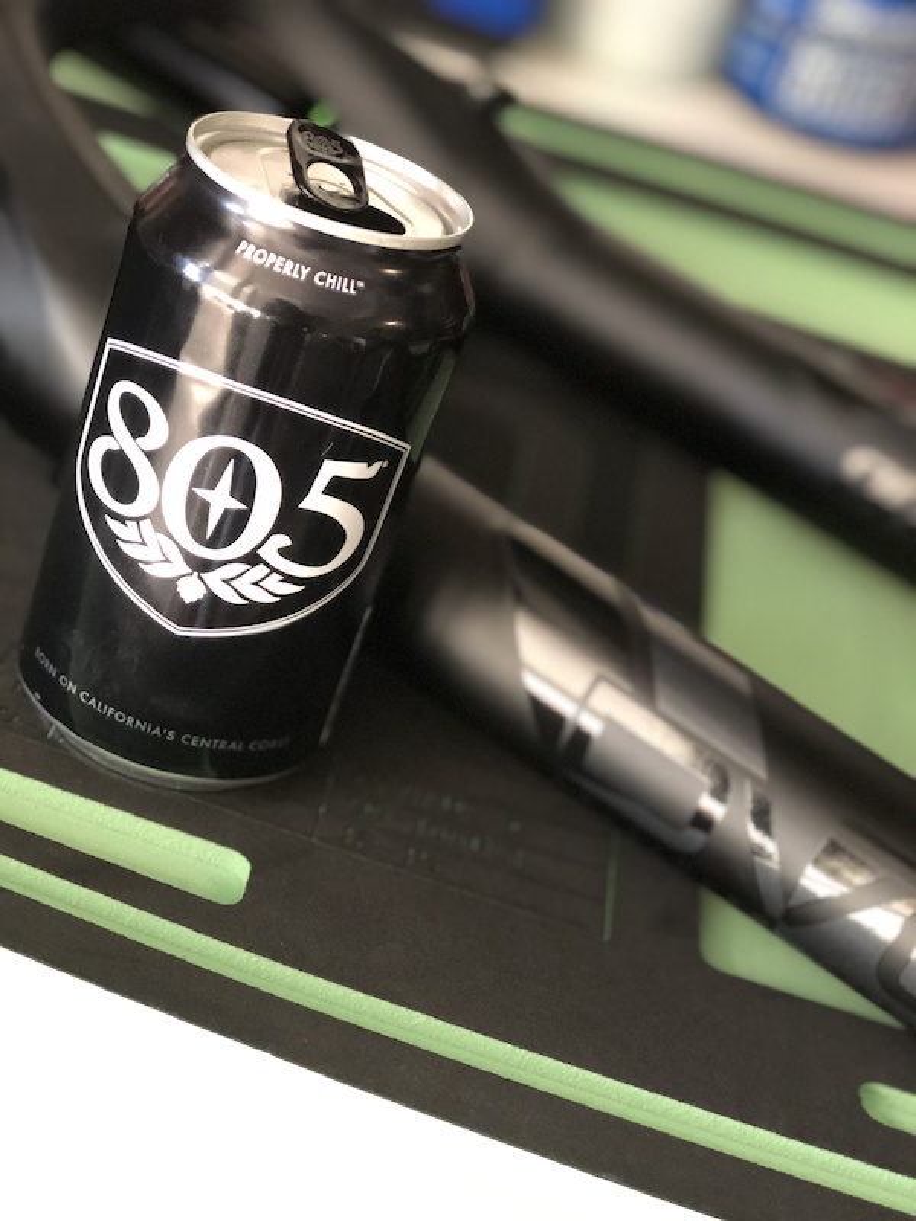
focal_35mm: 57
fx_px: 2011
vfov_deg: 33.8
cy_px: 610
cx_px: 458
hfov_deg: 25.7
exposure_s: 1/30
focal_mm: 6.6
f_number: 2.8
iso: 640
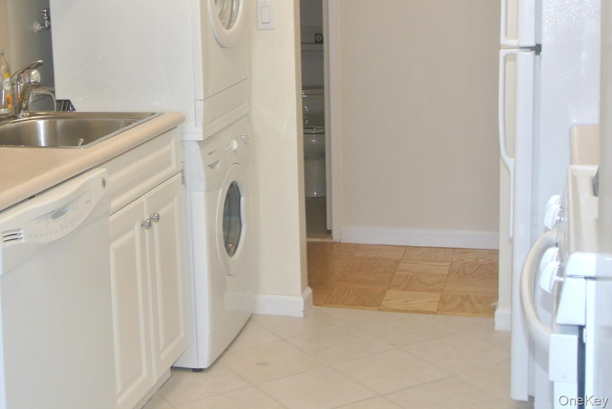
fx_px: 1038
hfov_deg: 32.6
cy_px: 113
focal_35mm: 61
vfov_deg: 22.1
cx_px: 201
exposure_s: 1/60
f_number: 4.2
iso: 200
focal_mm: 15.7
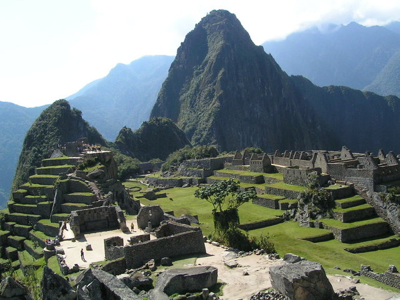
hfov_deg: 49.0
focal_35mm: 38
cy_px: 150
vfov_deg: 37.7
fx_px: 439
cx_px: 200
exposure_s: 1/320
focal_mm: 5.8
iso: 50
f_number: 5.6
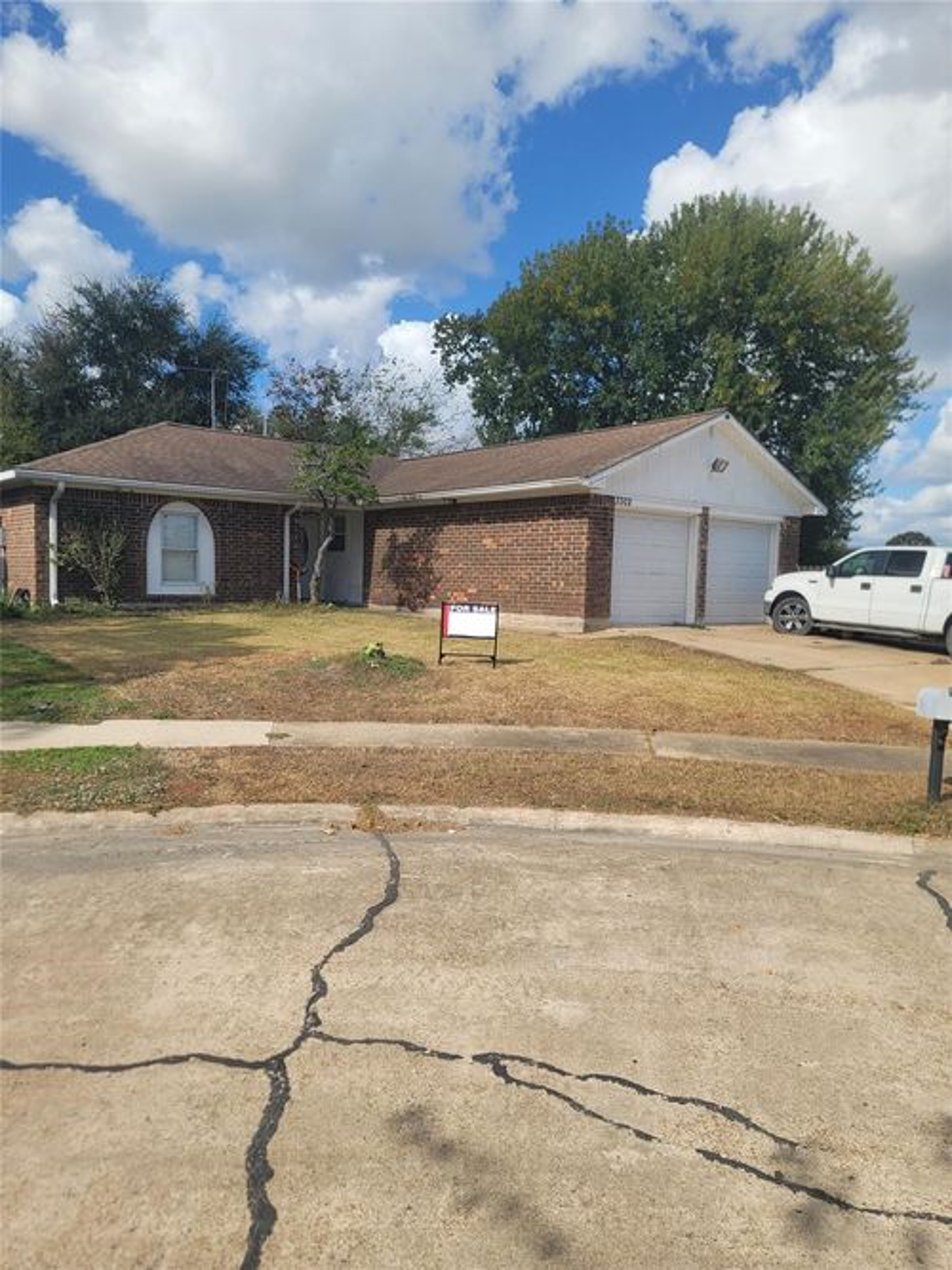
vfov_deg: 69.4
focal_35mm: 25
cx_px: 476
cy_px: 635
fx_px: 917
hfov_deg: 54.9
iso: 20
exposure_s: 1/1250
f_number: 1.8
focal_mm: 7
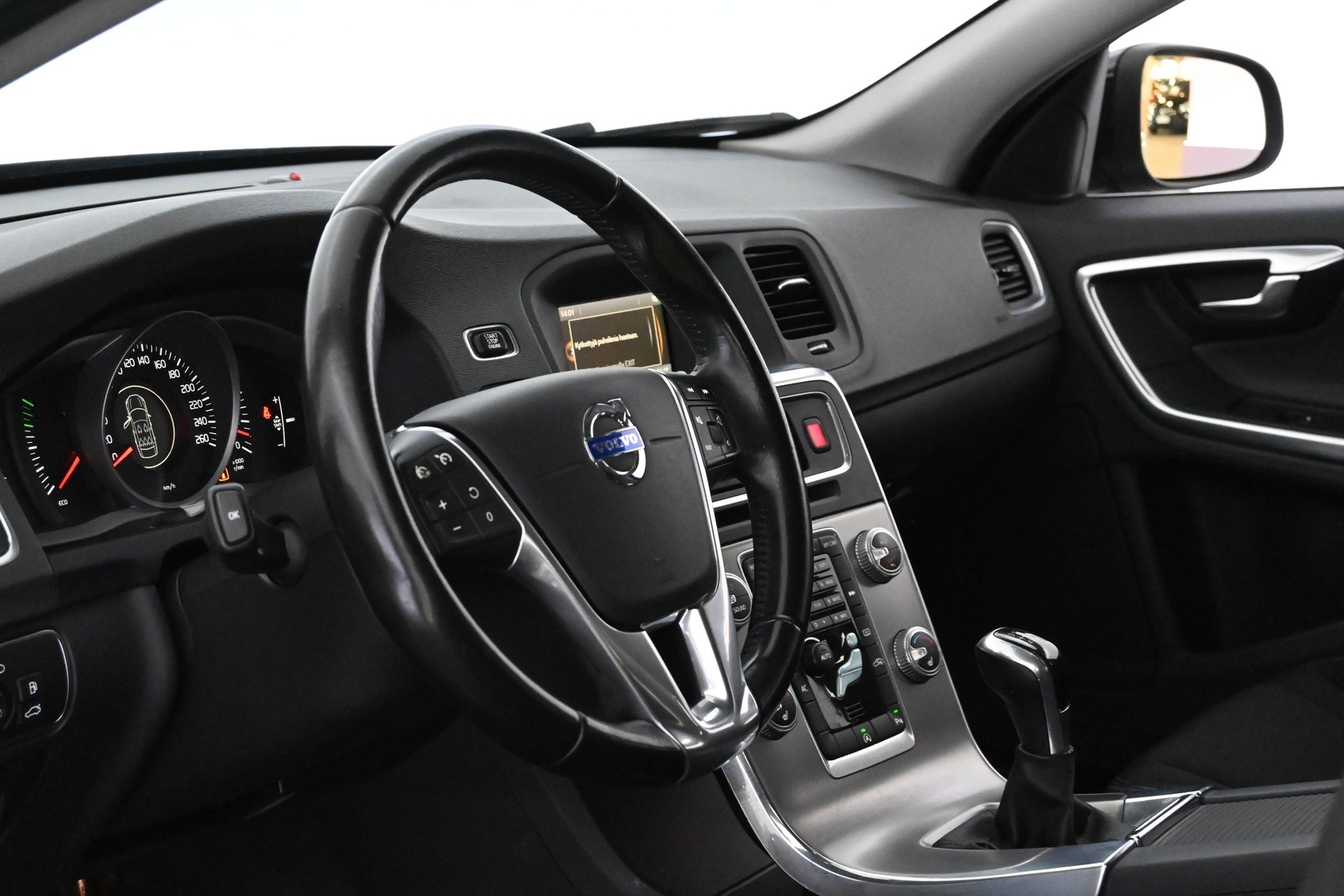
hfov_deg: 32.6
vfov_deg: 22.1
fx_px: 2296
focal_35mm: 62
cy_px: 448
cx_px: 672
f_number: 5.6
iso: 9000
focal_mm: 41
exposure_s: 1/60
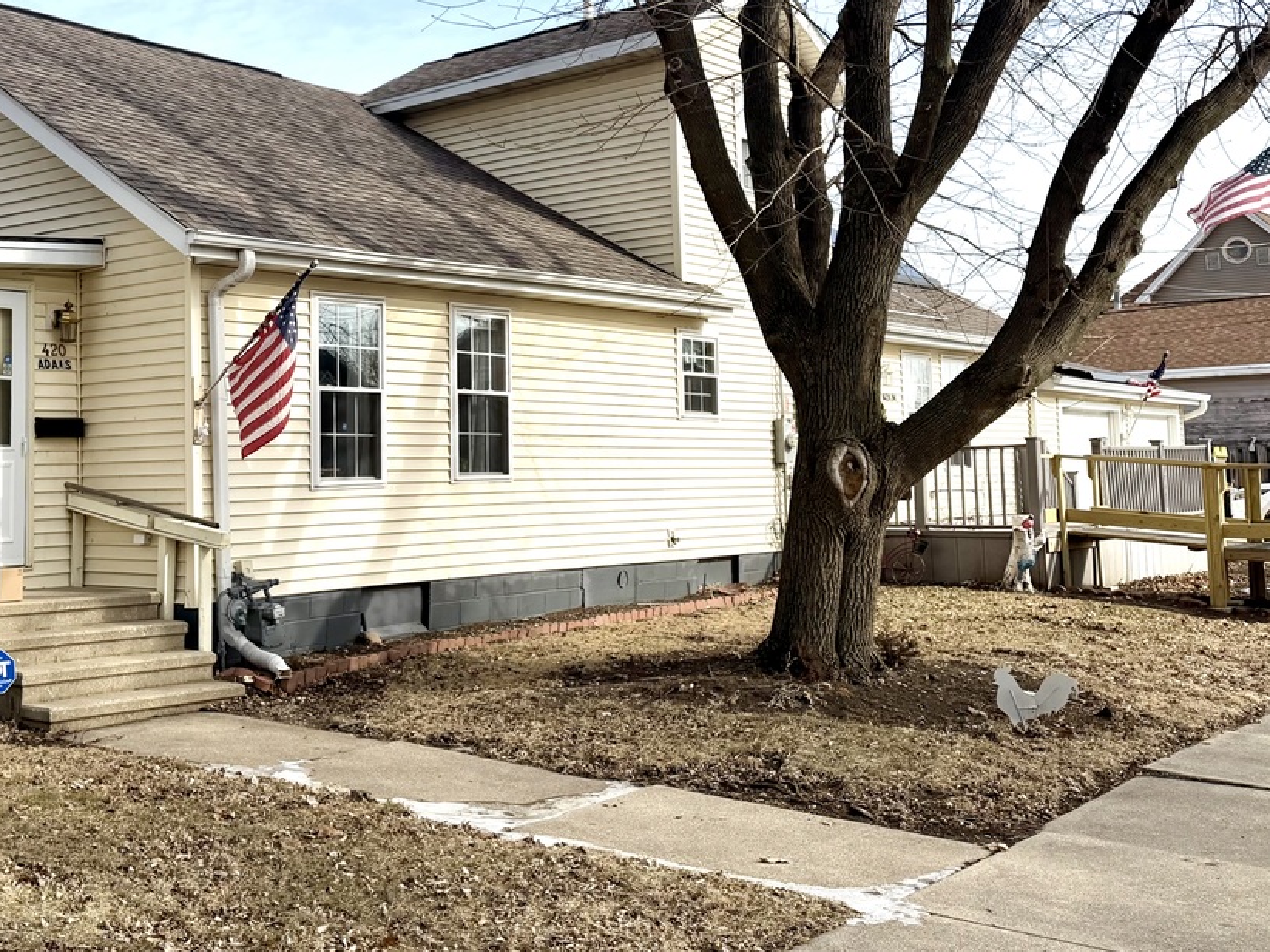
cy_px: 327
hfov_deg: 43.3
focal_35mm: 42
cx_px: 312
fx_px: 1541
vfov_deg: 34.1
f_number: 1.78
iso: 80
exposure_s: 1/4405
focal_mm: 6.76
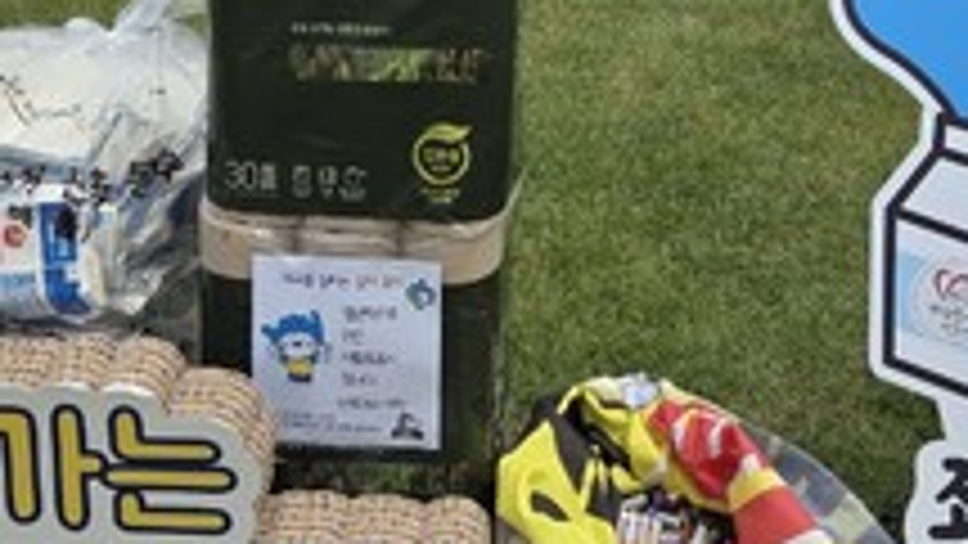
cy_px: -189
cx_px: 603
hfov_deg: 30.0
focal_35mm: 70
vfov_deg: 16.2
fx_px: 1797
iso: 64
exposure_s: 1/10000
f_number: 1.8
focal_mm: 5.4
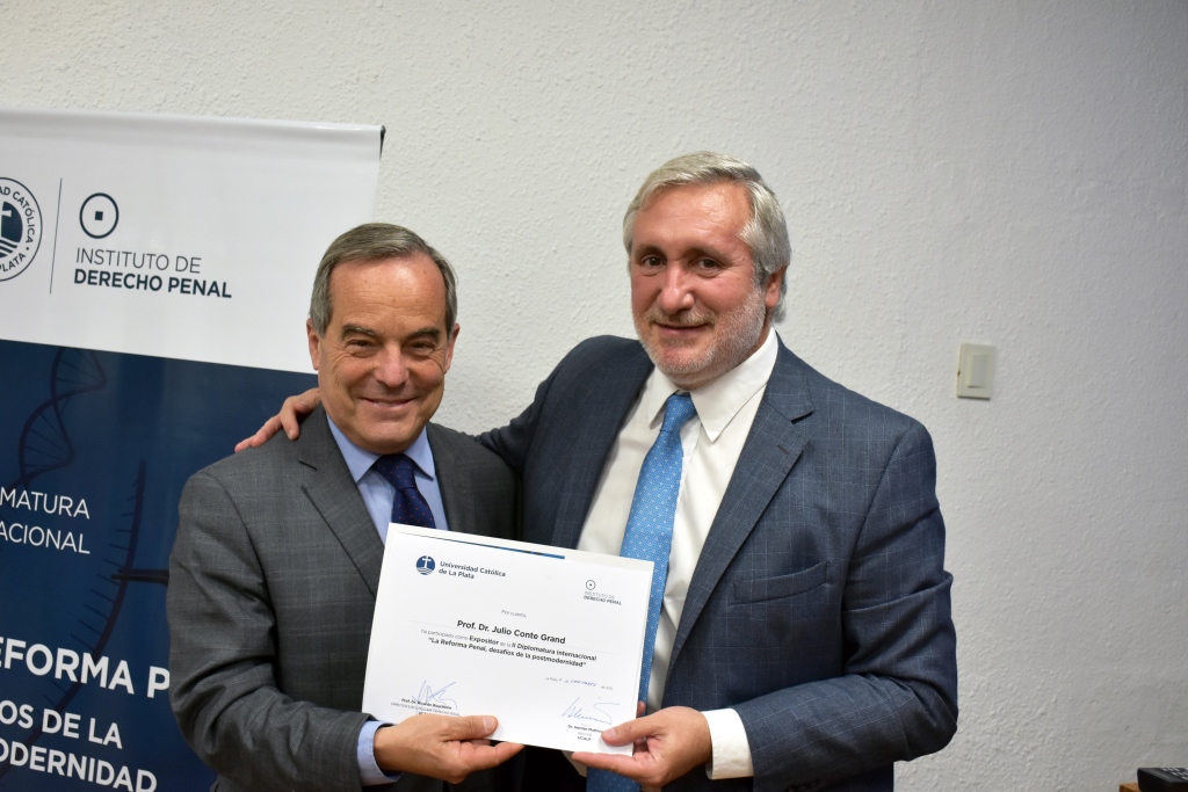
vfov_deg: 33.0
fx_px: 1337
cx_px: 594
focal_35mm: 40
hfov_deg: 47.9
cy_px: 396
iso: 800
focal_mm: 27
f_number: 5
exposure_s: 1/100
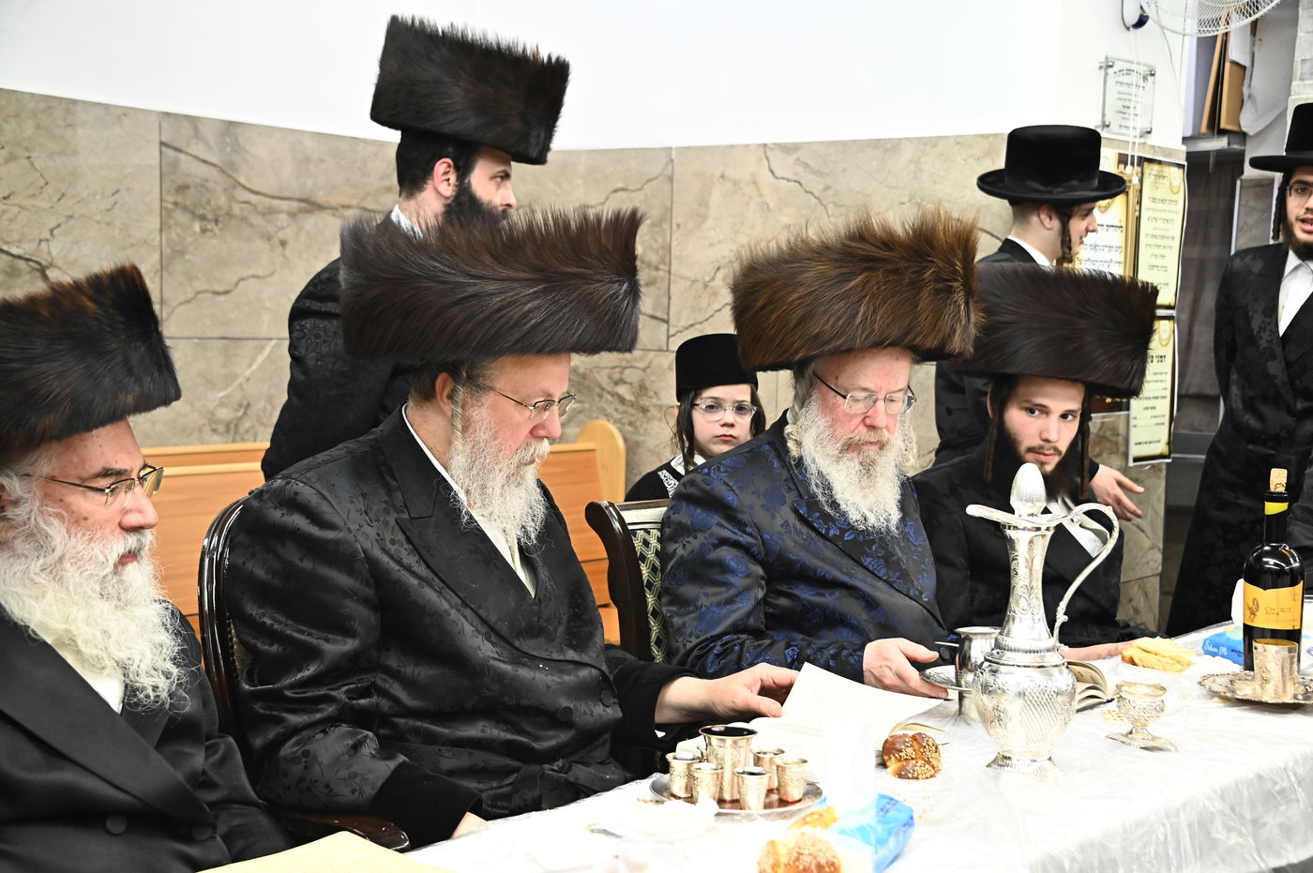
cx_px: 656
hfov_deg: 39.6
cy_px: 436
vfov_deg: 26.9
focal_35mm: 50
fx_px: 1822
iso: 2000
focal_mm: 50
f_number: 5.6
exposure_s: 1/160
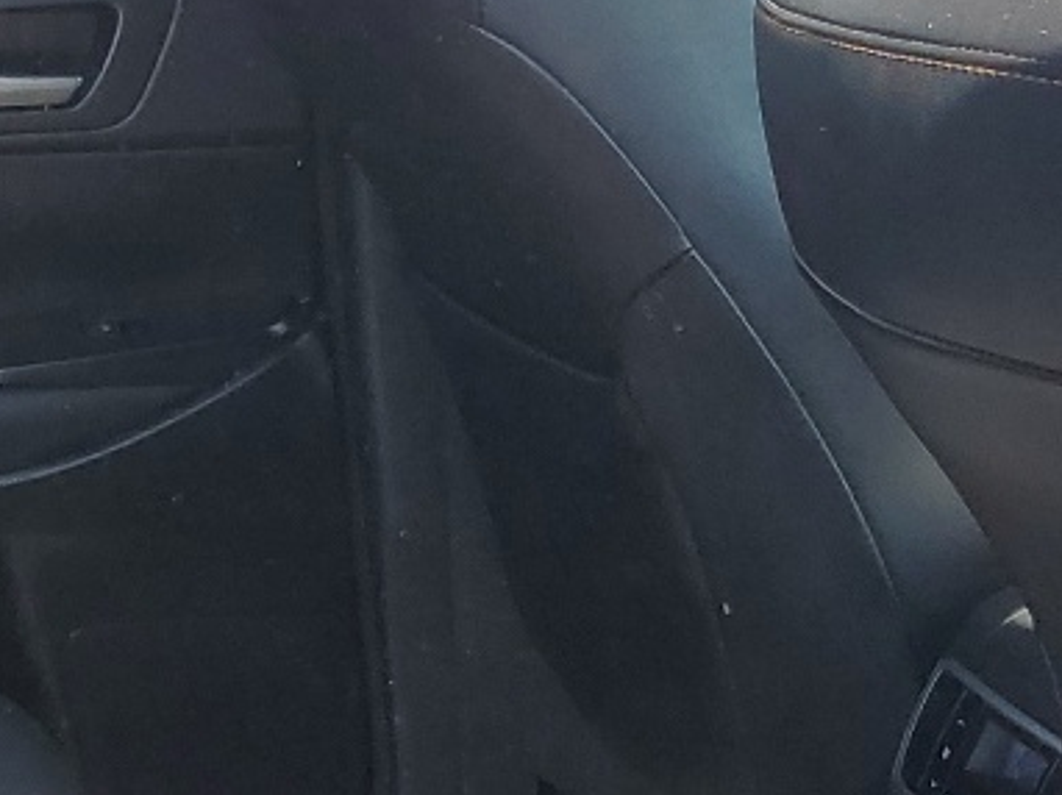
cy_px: 709
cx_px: -158
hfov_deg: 17.3
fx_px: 3342
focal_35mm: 109
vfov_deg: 13.5
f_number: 1.5
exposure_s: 1/385
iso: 50
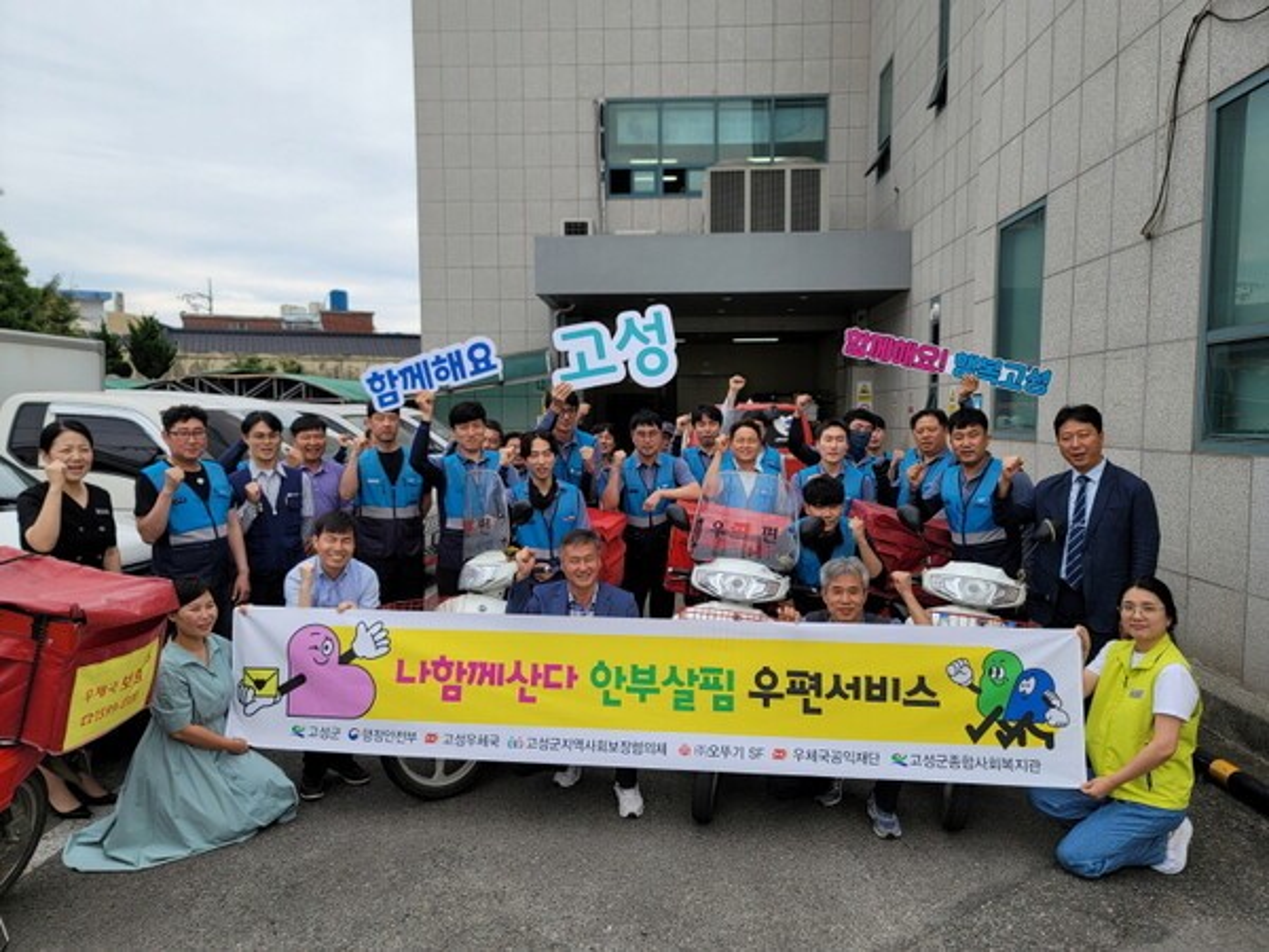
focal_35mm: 25
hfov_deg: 69.4
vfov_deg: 54.9
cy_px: 476
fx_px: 916
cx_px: 634
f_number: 1.8
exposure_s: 1/285
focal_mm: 7
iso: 20
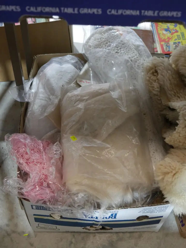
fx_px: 301
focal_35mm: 42
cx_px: 93
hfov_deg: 34.4
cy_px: 124
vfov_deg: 44.8
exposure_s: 1/60
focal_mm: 21
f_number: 4.6
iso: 2500
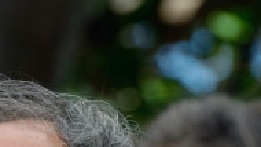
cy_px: 397
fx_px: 6853
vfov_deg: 1.2
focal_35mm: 990
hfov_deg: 2.2
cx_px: 36
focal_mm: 200
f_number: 6.3
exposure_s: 1/250
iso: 100
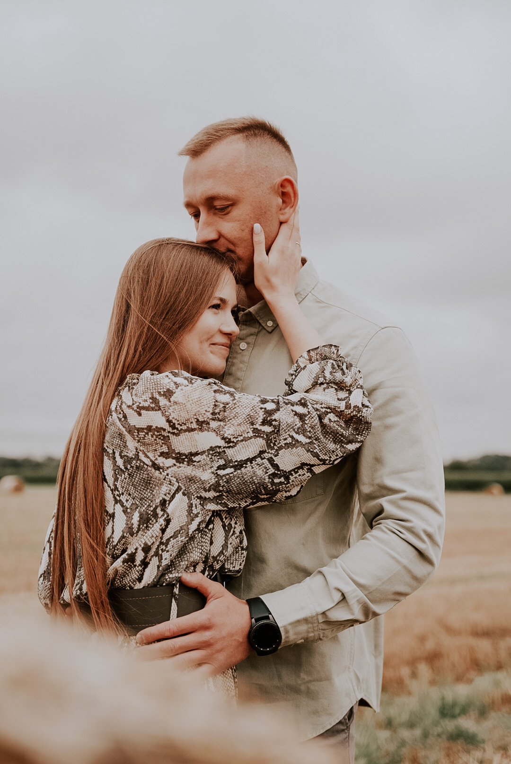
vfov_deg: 36.9
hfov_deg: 25.1
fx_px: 1146
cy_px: 382
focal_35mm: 54
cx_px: 256
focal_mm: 53.9
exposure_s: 1/400
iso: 100
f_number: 3.2
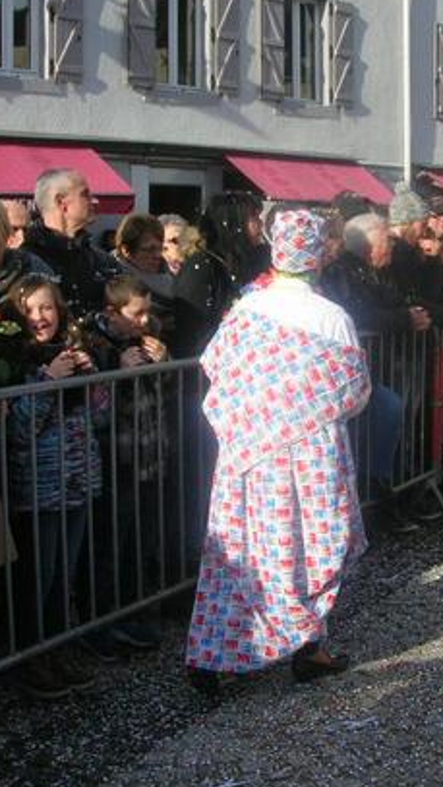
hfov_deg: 19.9
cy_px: 377
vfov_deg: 34.9
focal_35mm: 60
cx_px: 346
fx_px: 1253
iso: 50
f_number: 5.6
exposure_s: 1/232
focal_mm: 5.8
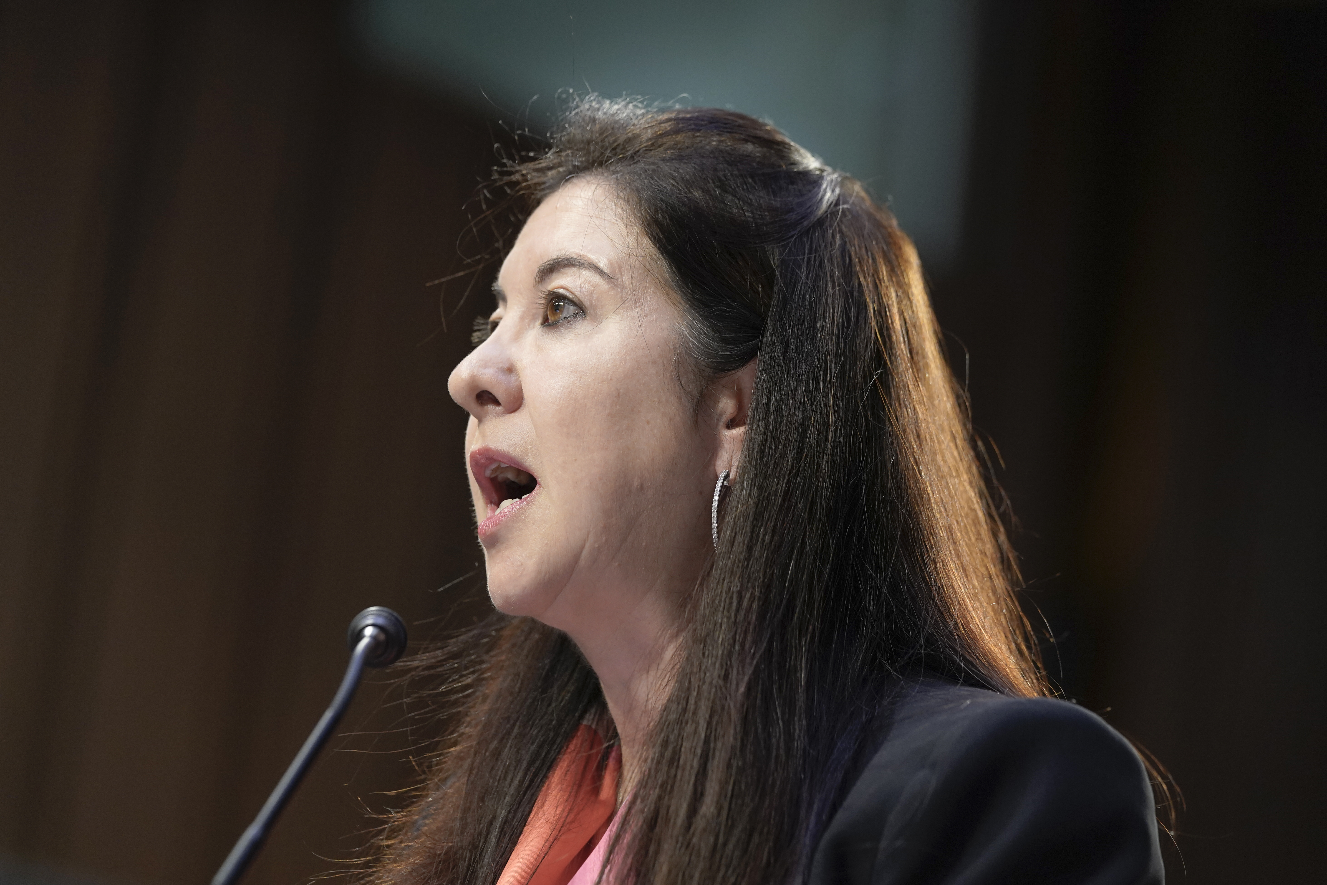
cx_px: 664
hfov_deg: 15.4
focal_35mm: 133
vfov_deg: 10.3
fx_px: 4902
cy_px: 442
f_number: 3.5
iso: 2500
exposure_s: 1/250
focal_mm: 133
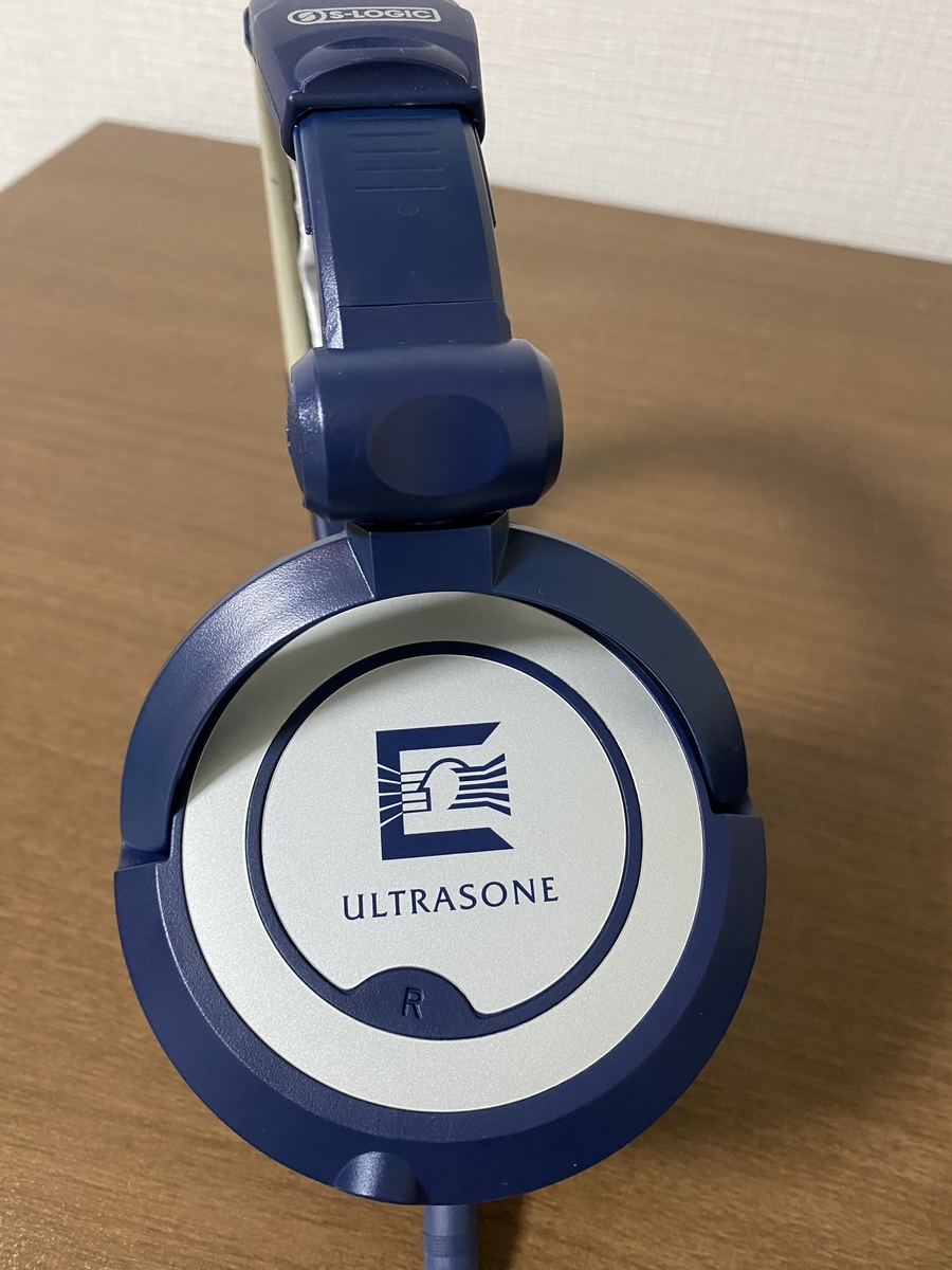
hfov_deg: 53.1
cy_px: 635
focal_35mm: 26
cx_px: 476
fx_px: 953
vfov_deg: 67.3
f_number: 1.8
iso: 320
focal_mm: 4.25
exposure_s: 1/50
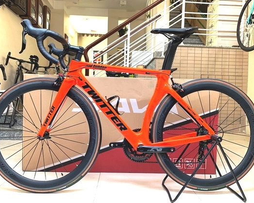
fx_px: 218
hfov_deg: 60.4
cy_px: 107
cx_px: 126
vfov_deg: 50.0
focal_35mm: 29
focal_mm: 4.25
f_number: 1.8
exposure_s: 1/60
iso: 200
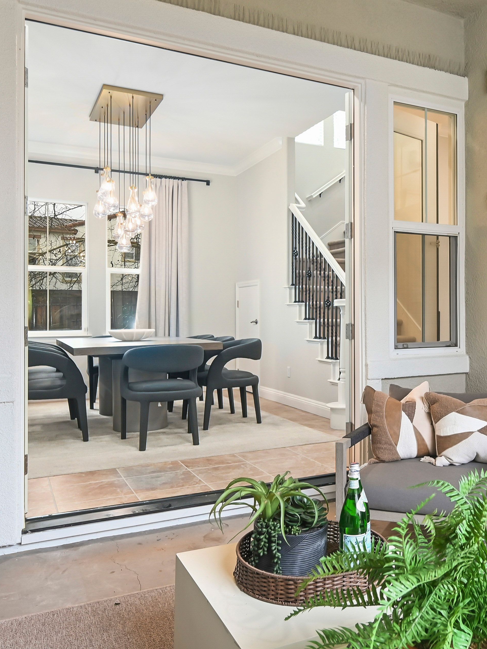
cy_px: 322
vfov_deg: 56.8
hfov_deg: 42.8
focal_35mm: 32
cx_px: 366
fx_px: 600
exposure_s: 1/6
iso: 320
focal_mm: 14
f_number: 5
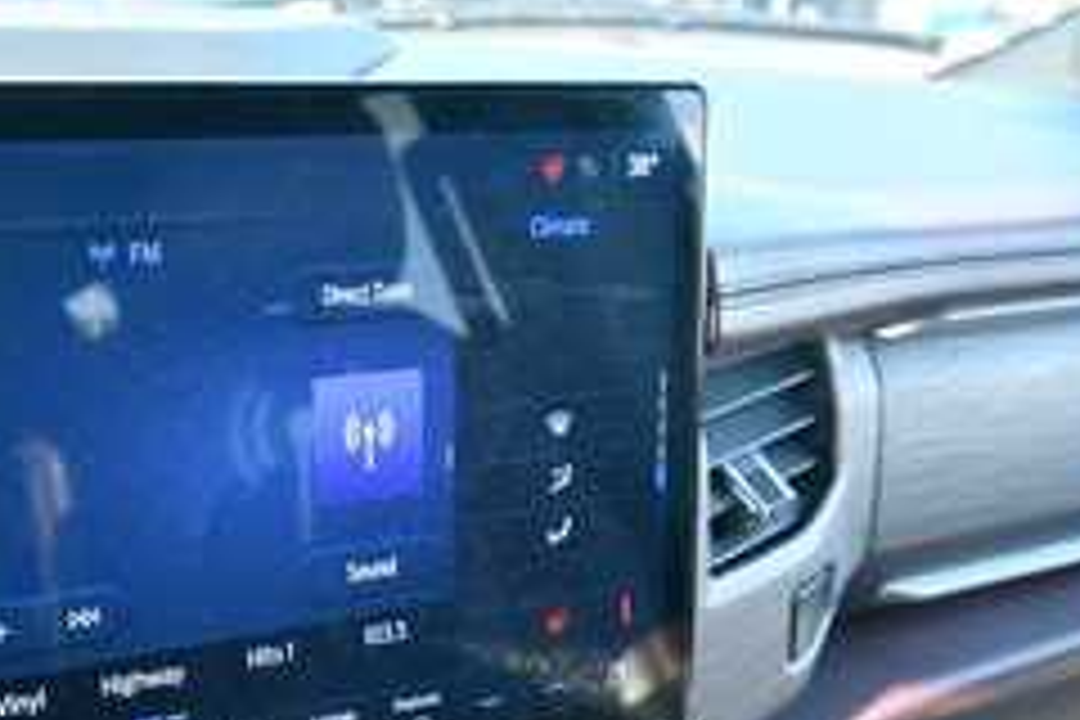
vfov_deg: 26.8
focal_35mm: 50
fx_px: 1500
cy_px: 488
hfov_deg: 38.3
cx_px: 238
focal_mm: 20
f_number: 5.6
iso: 800
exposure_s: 1/125
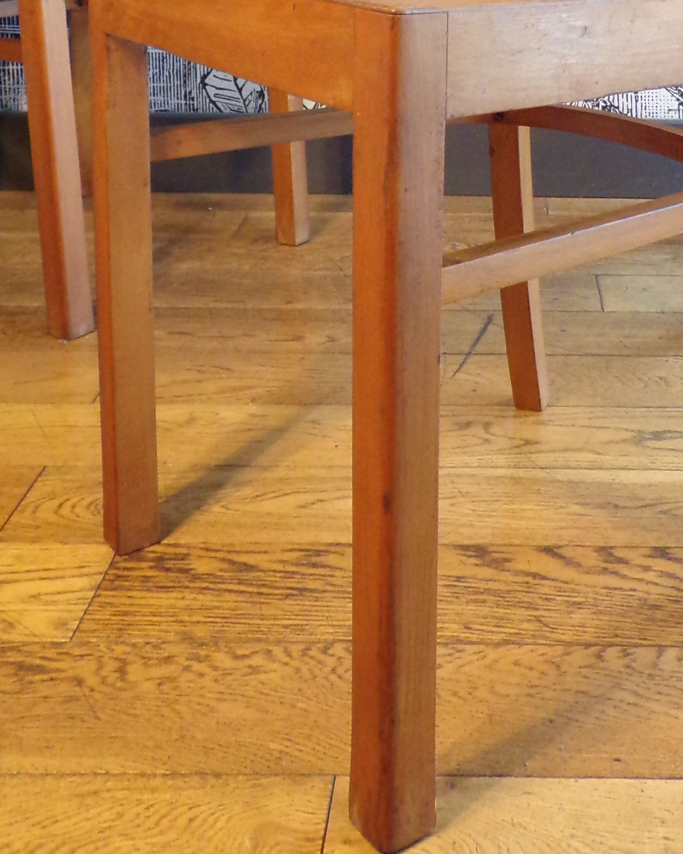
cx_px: 484
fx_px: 1263
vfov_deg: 34.6
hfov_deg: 29.9
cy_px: 40
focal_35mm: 50
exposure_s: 1/12
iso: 400
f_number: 3
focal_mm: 4.3
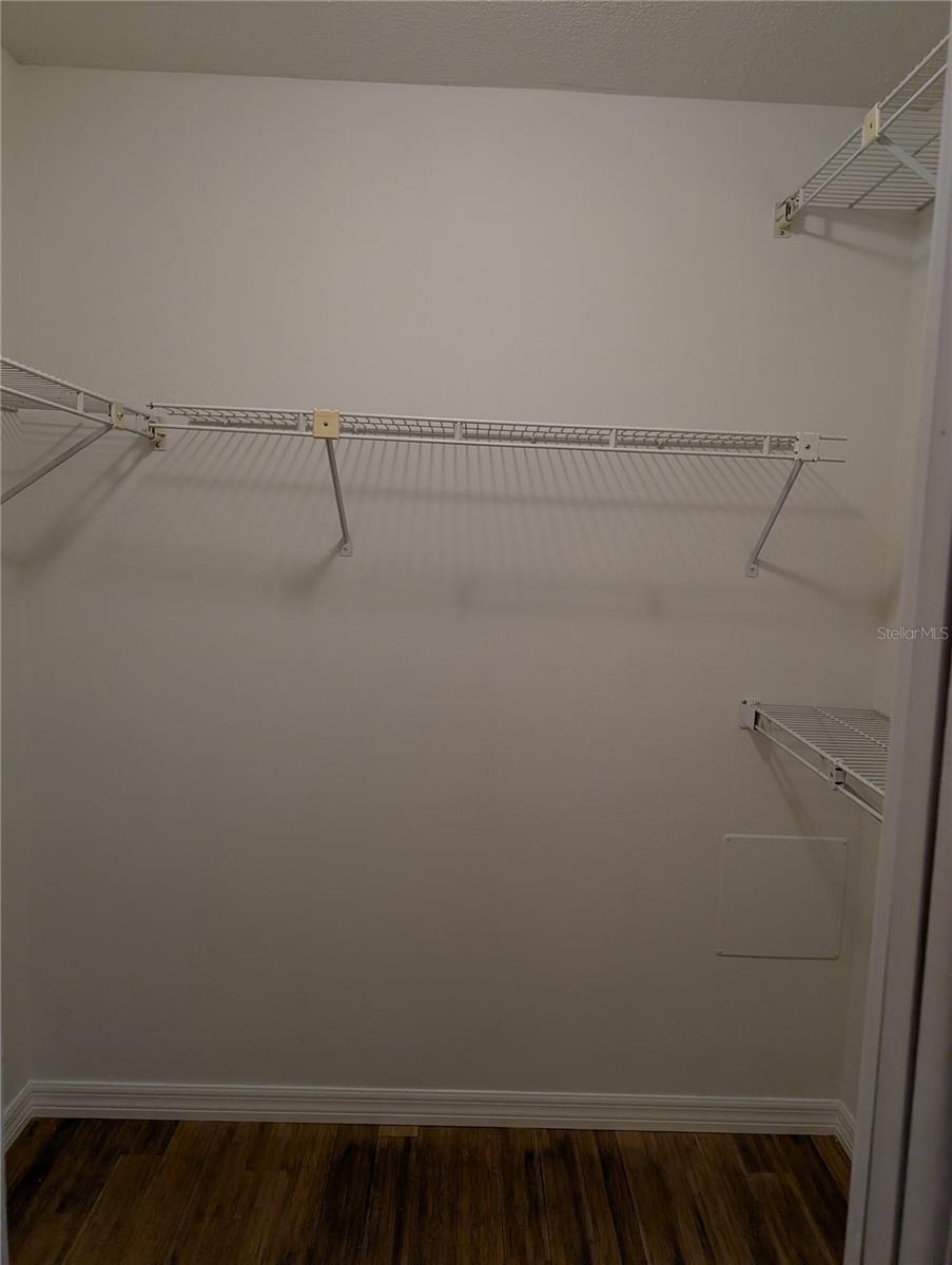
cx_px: 476
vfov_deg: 71.5
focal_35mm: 24
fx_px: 878
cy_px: 632
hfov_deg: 56.9
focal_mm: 6.9
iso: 70
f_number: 1.68
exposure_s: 1/120
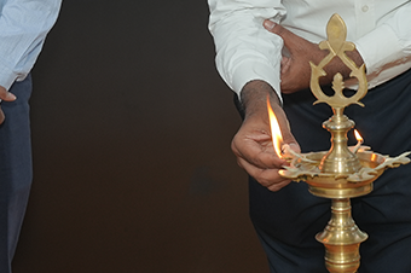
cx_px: 338
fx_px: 1225
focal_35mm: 107
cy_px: -79
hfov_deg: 18.8
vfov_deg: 12.4
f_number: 4
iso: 400
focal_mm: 30.4
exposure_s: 1/160
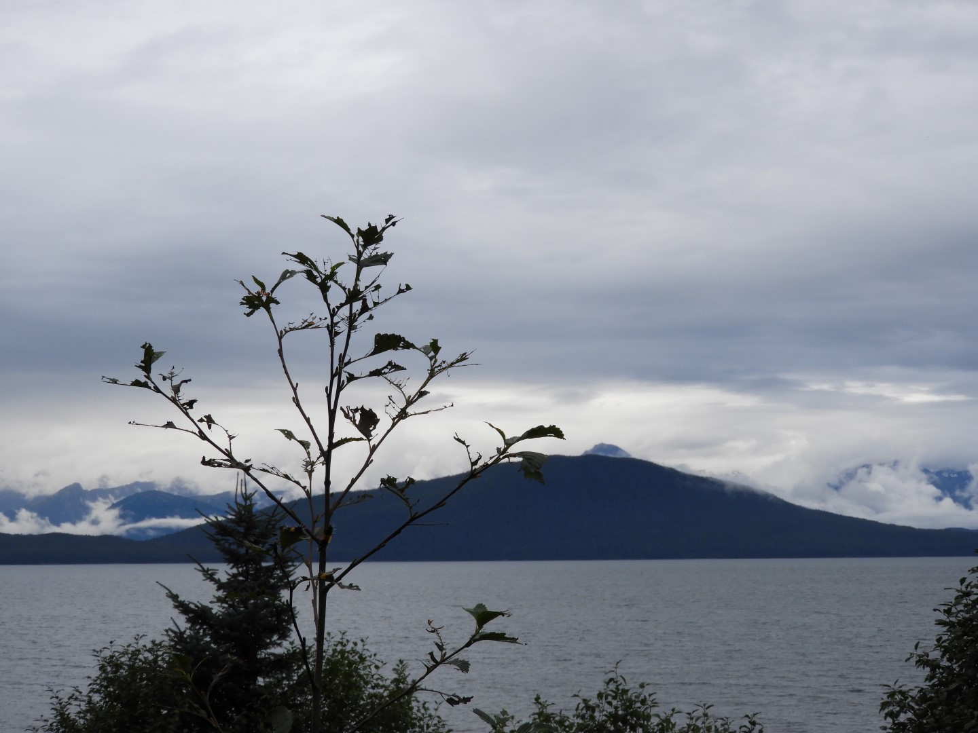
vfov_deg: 21.0
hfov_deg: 27.8
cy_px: 366
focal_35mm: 70
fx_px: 1978
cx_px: 489
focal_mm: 12.5
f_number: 4.5
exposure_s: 1/640
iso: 100
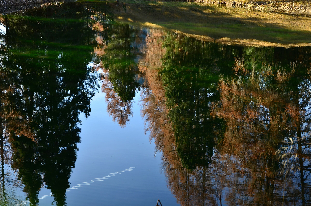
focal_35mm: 57
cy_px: 103
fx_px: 491
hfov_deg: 35.1
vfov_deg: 23.7
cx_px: 156
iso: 140
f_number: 7.1
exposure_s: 1/80
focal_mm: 38
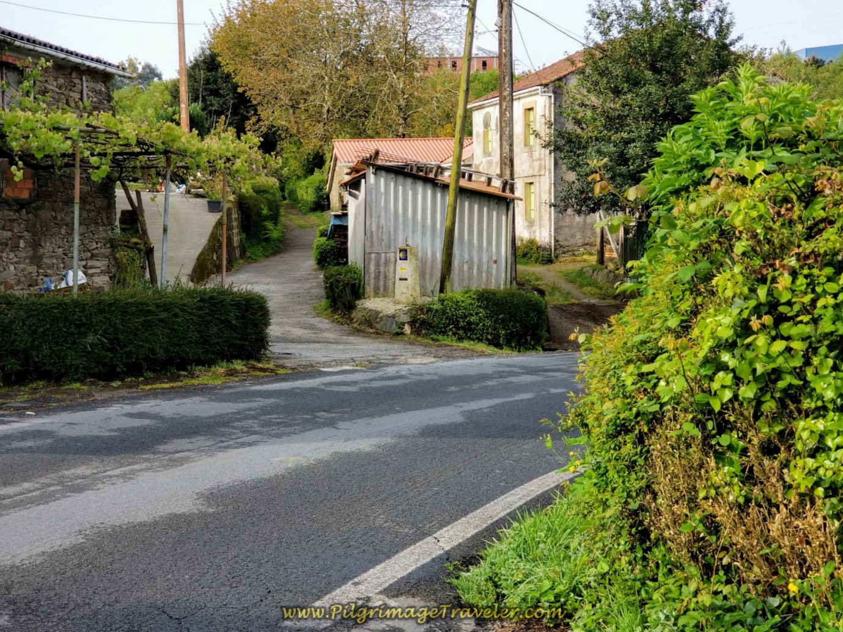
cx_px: 422
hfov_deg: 36.8
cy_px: 316
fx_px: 1266
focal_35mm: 52
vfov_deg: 28.0
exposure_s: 1/314
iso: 25
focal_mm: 6
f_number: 2.4
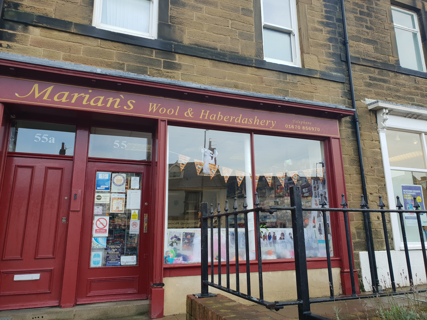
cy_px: 160
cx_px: 214
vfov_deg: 53.1
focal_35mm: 26
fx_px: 321
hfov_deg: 67.3
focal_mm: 4.3
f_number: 2.4
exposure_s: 1/106
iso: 50
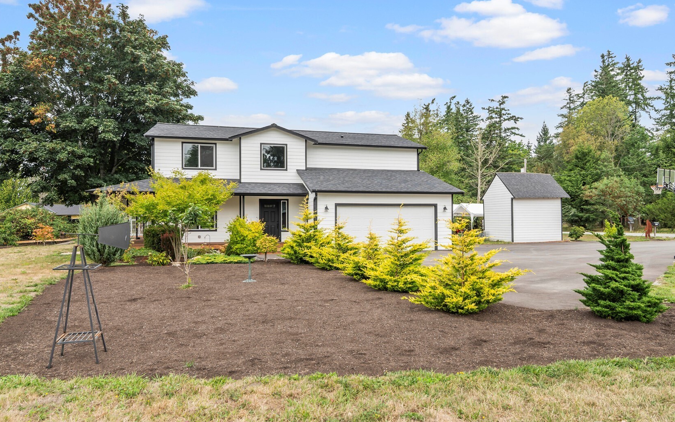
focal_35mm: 24
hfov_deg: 74.8
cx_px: 342
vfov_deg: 51.1
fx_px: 442
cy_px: 217
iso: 200
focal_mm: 23
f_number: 8
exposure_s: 1/320
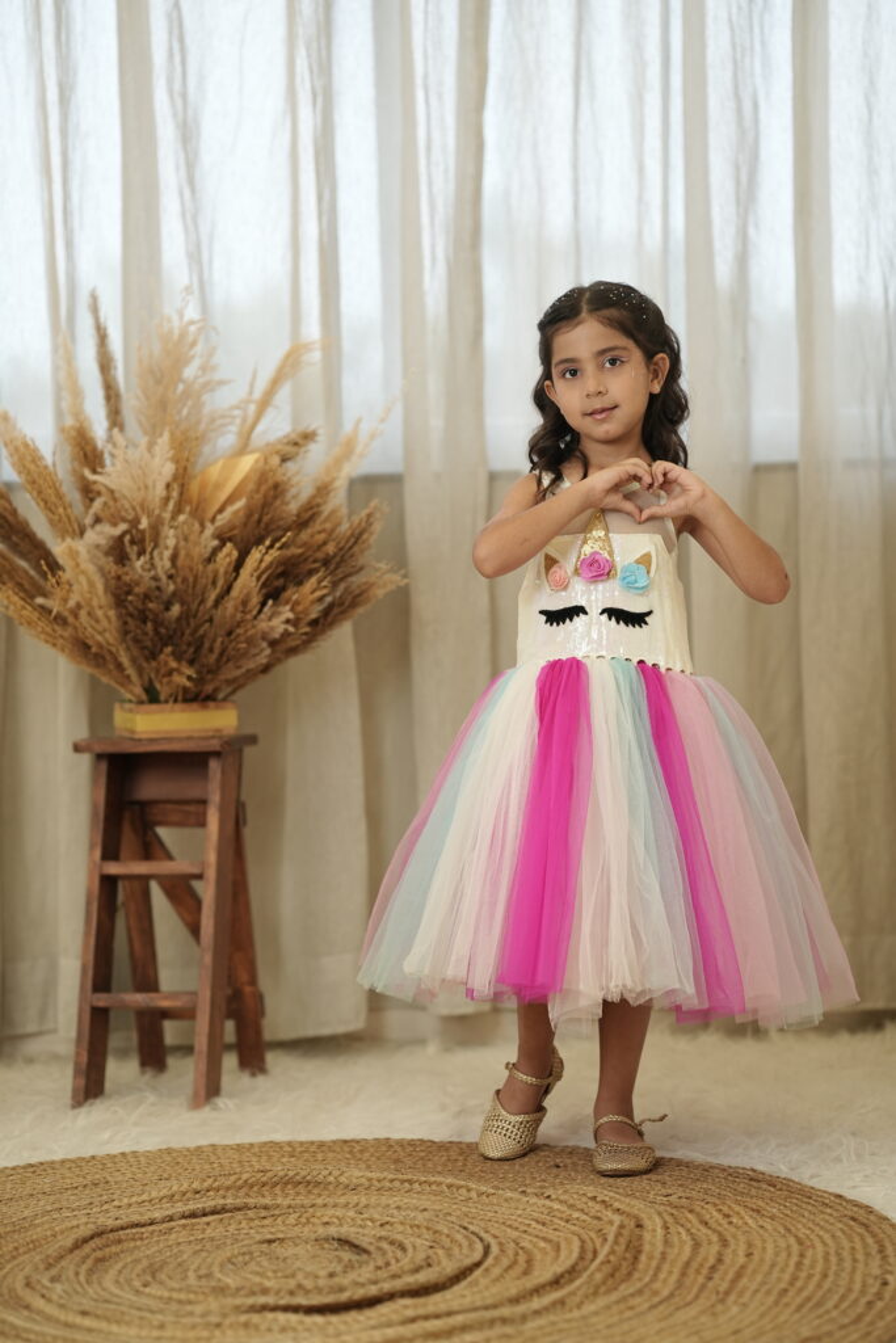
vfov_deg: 23.9
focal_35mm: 85
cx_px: 448
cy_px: 672
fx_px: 3172
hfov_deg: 16.1
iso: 400
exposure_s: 1/200
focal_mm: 85
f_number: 2
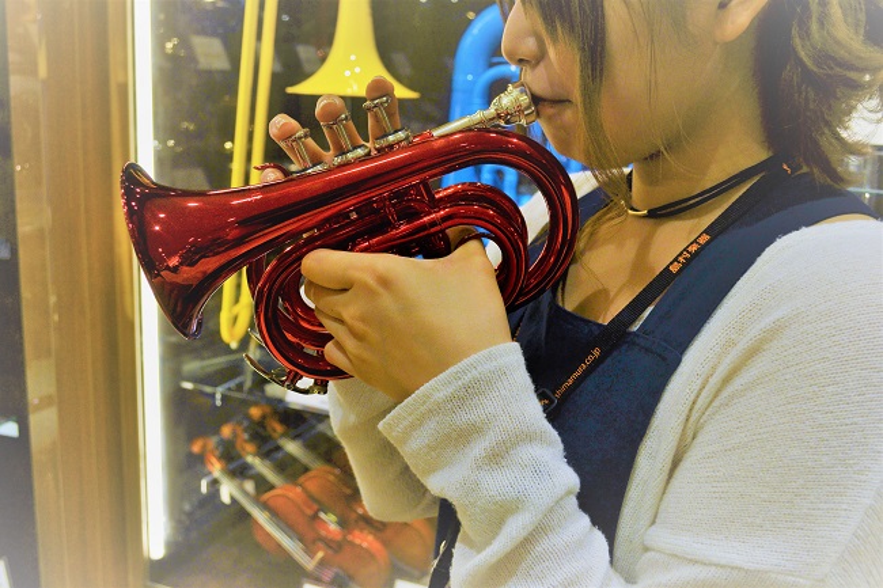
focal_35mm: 36
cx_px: 442
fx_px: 883
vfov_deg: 36.9
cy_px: 294
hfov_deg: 53.1
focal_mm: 24
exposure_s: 1/400
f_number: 5.6
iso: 800
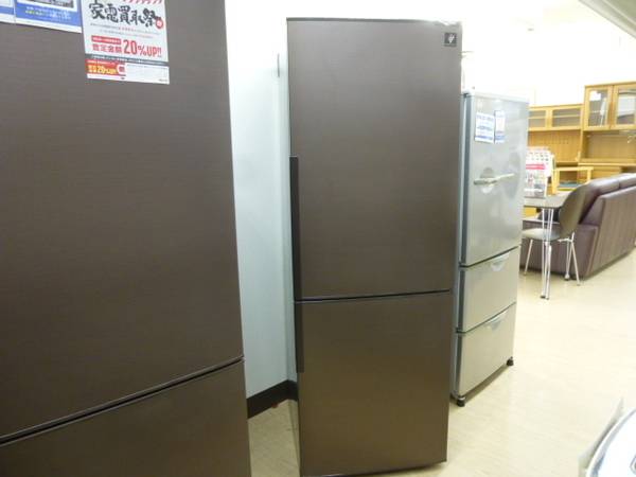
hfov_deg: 69.4
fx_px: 459
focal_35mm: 25
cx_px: 318
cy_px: 238
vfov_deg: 54.9
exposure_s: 1/40
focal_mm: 4.5
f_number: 3.1
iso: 400
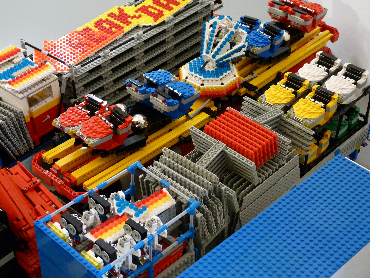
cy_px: 139
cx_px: 185
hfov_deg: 31.7
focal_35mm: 61
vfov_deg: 24.0
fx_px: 652
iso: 400
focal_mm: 10.8
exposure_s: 1/40
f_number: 3.2
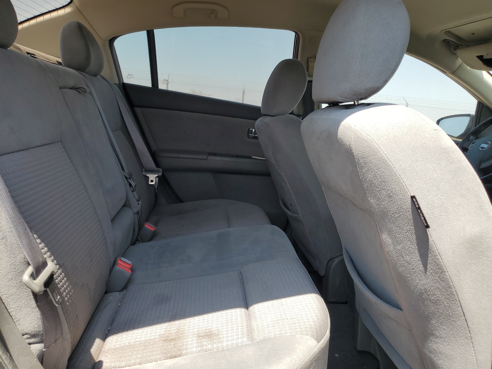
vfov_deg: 53.1
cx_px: 246
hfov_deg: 67.3
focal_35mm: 26
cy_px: 184
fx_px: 370
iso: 50
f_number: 1.5
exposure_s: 1/588
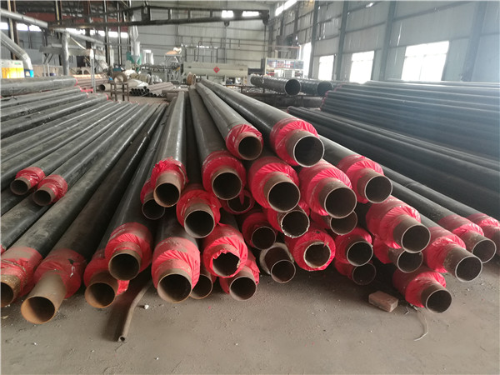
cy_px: 188
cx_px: 250
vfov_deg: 51.4
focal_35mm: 27
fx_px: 390
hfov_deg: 65.3
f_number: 2
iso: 160
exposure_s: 1/33.3
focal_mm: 4.04
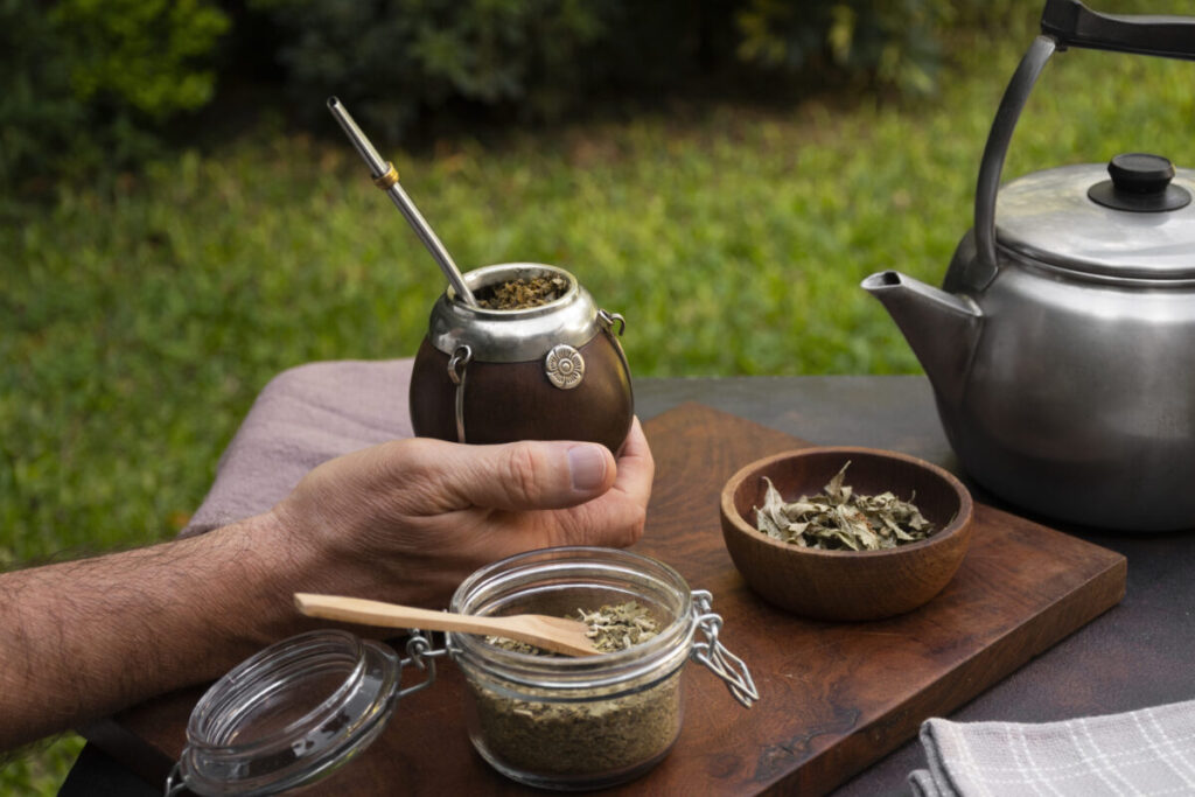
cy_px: 398
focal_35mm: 63
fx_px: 2091
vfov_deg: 21.6
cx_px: 598
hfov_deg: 31.9
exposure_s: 1/160
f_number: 5
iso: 320
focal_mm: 42
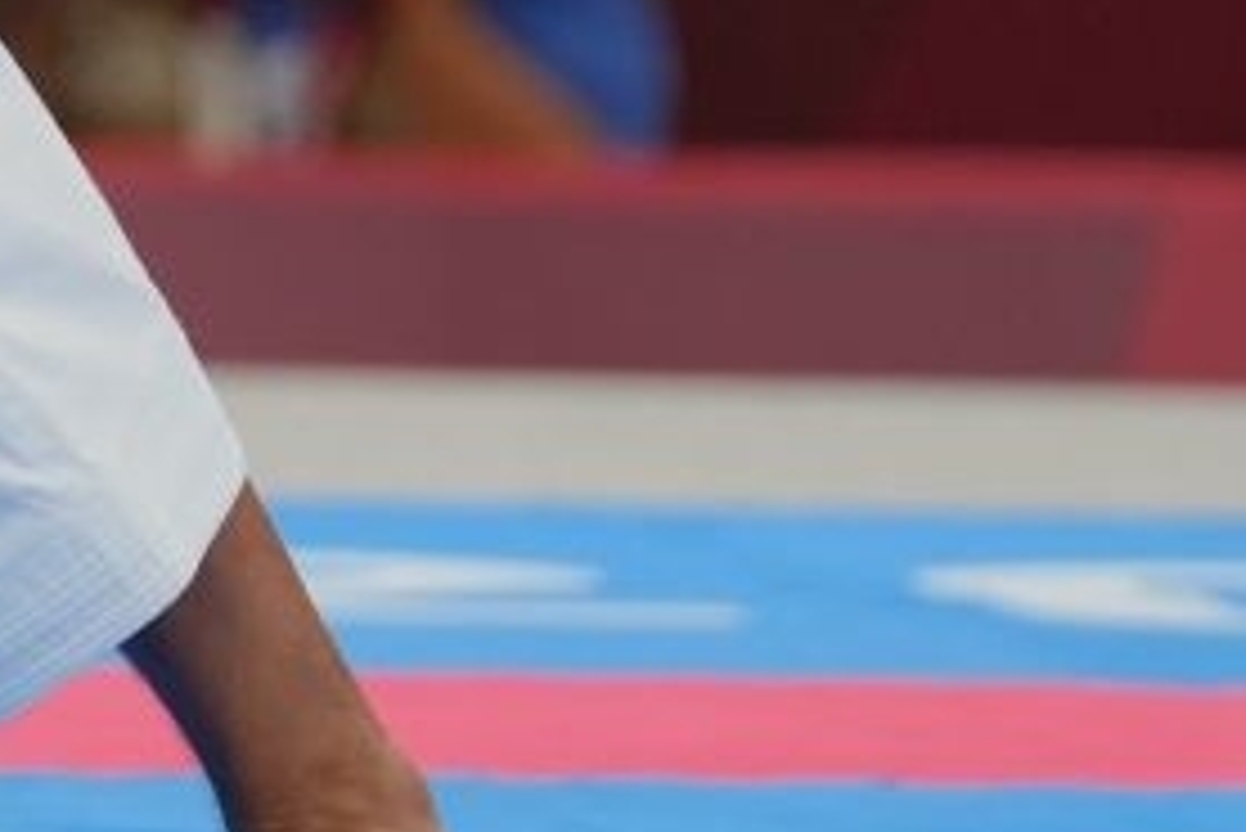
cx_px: -1138
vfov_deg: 1.3
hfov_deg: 2.0
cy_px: -1331
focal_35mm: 1047
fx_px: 36255
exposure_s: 1/1000
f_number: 2.8
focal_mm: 161
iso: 500
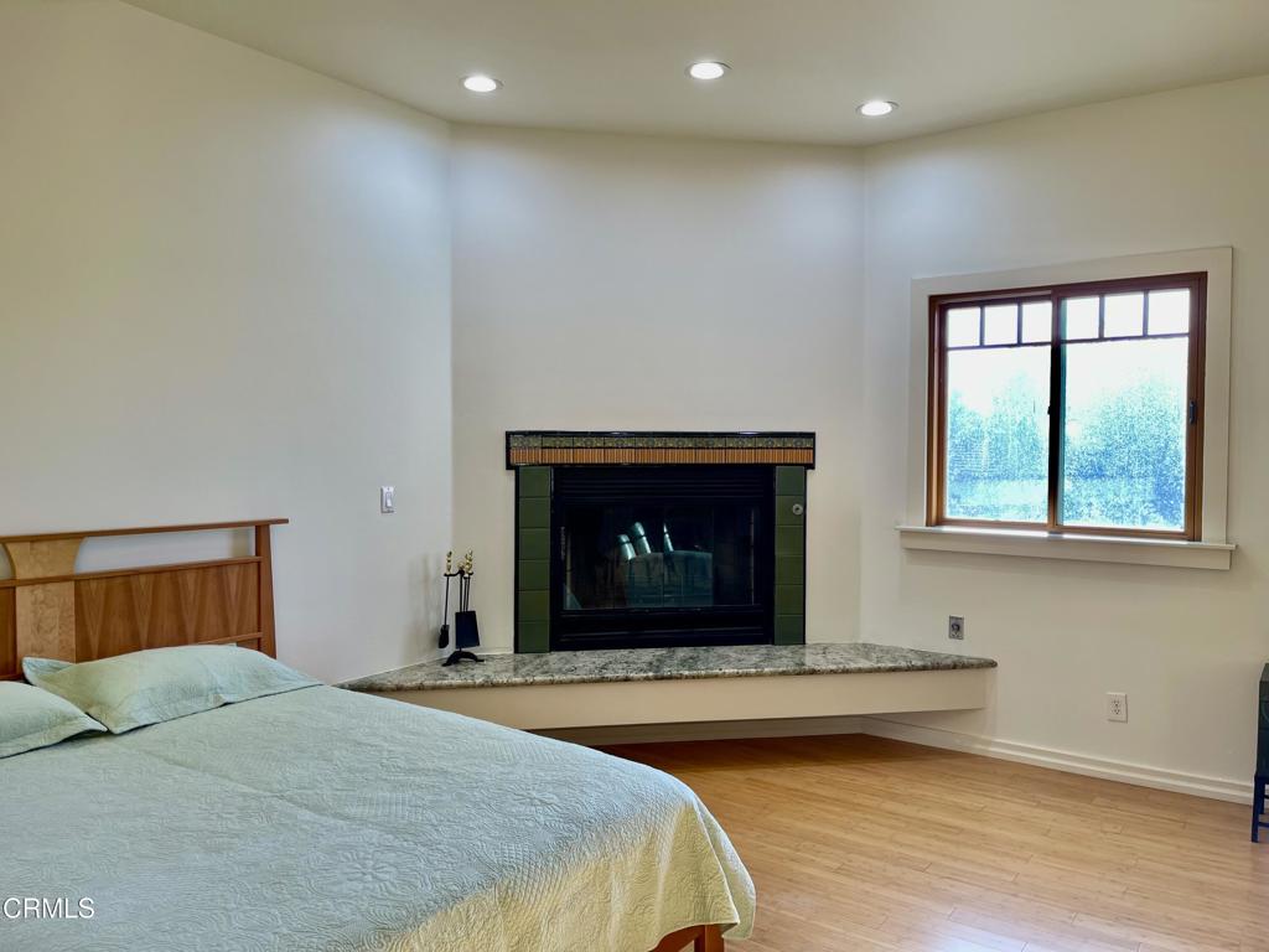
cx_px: 634
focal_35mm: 25
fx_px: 916
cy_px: 476
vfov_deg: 54.9
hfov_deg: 69.4
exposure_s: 1/120
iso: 50
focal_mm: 5.1
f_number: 1.6
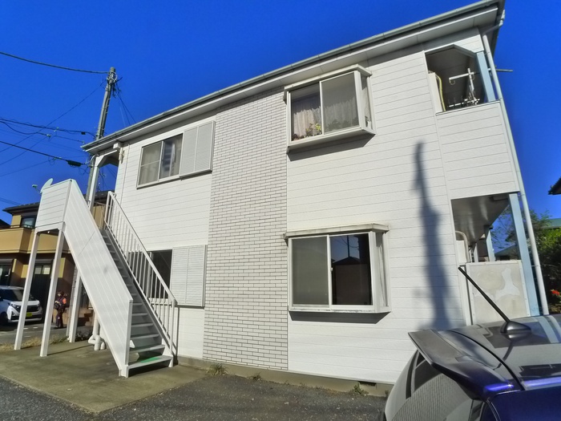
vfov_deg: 56.8
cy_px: 210
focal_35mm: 24
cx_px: 280
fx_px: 389
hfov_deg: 71.6
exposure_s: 1/1000
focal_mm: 5.1
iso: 400
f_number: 6.3
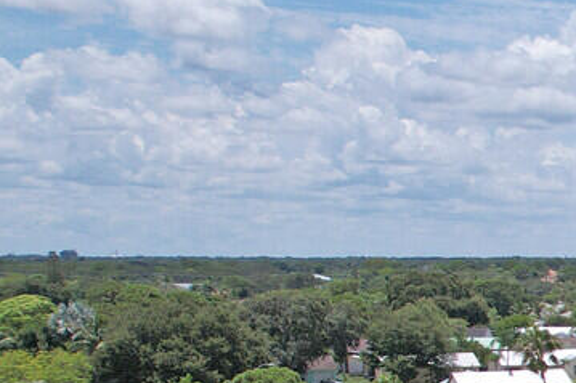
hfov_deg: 15.8
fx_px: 1567
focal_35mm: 98
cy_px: 579
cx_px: 1193
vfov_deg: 13.2
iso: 110
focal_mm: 8.38
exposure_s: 1/3200
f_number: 2.8
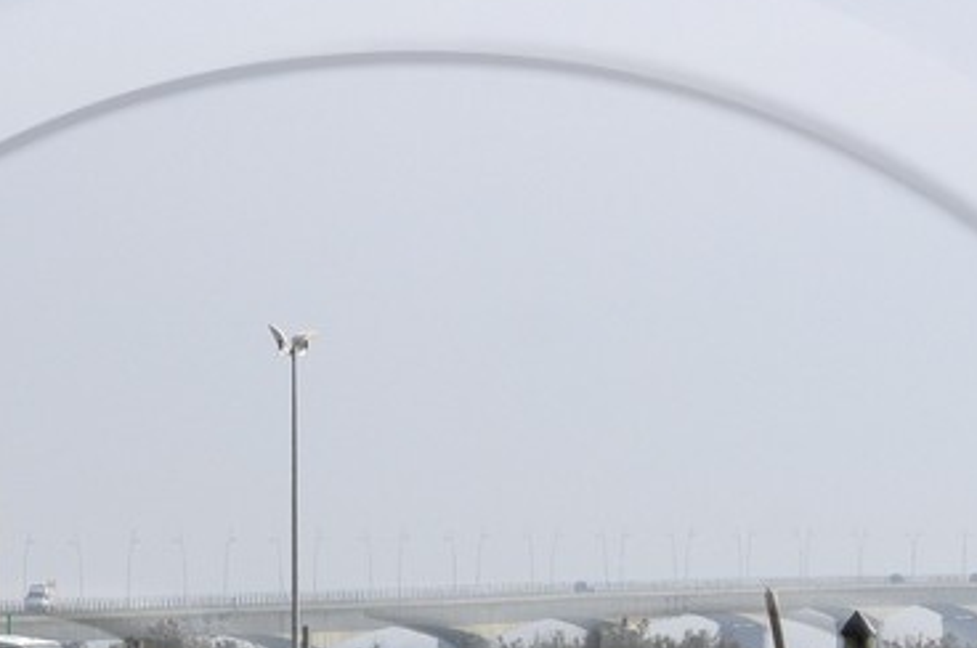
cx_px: 417
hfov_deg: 5.3
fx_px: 10593
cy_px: 1030
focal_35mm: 391
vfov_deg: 3.5
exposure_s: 1/160
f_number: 9.5
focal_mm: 60
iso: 100
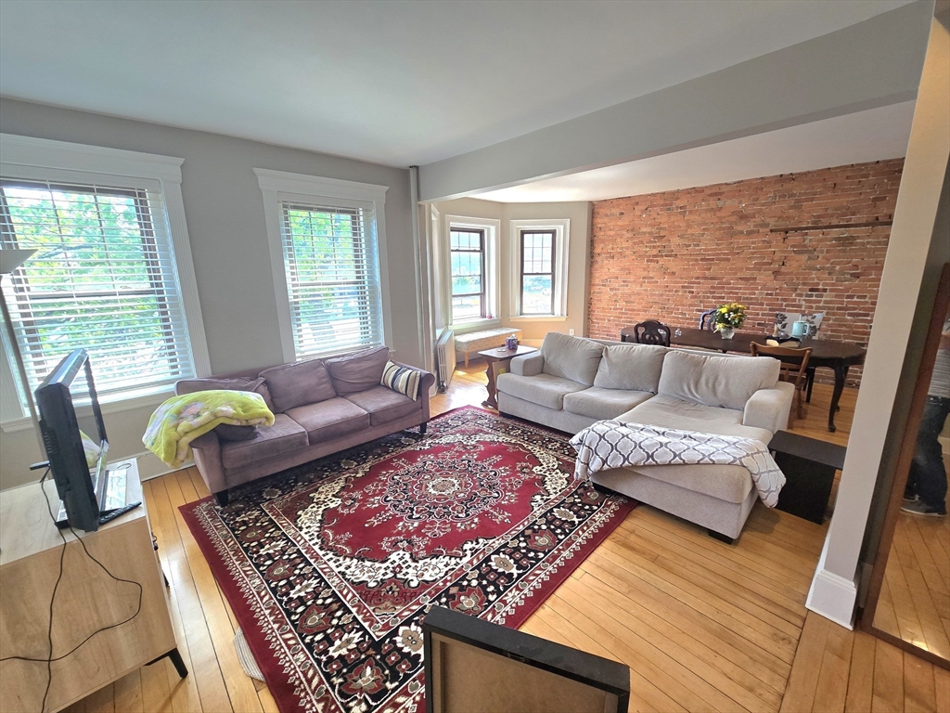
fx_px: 357
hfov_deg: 106.2
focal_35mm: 13
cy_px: 356
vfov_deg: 89.9
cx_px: 475
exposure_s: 1/60.2
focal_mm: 2.2
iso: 80
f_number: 2.2
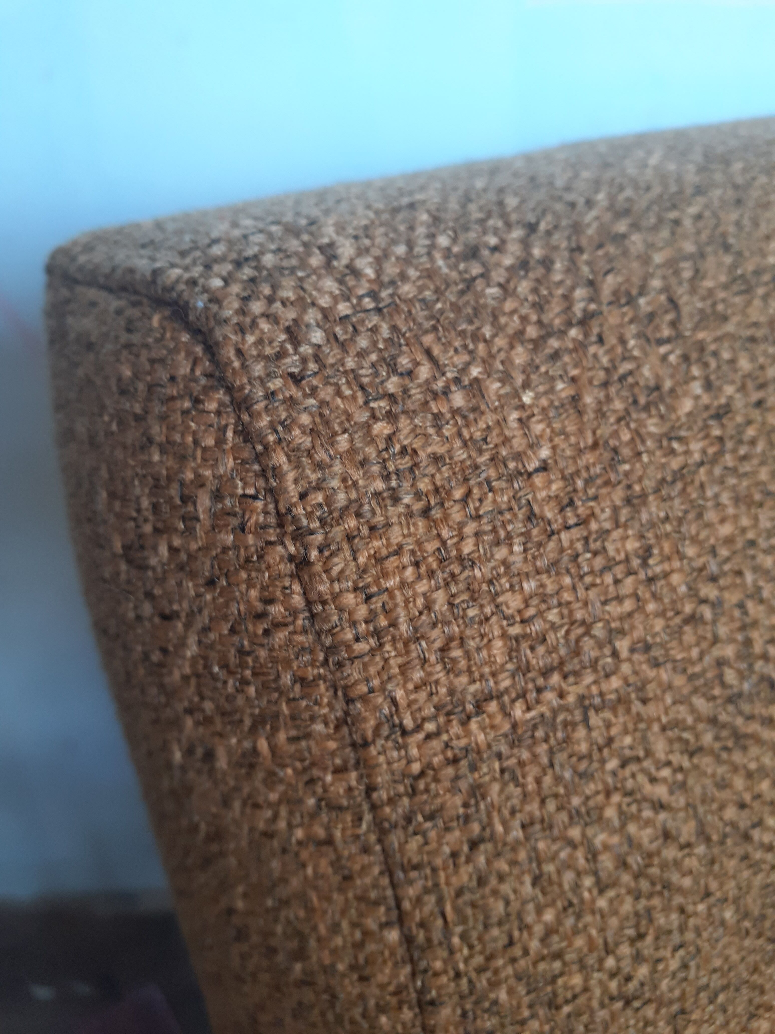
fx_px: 806
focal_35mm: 27
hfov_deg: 51.4
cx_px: 388
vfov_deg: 65.3
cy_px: 517
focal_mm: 3.6
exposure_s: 1/50
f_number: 1.9
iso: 50
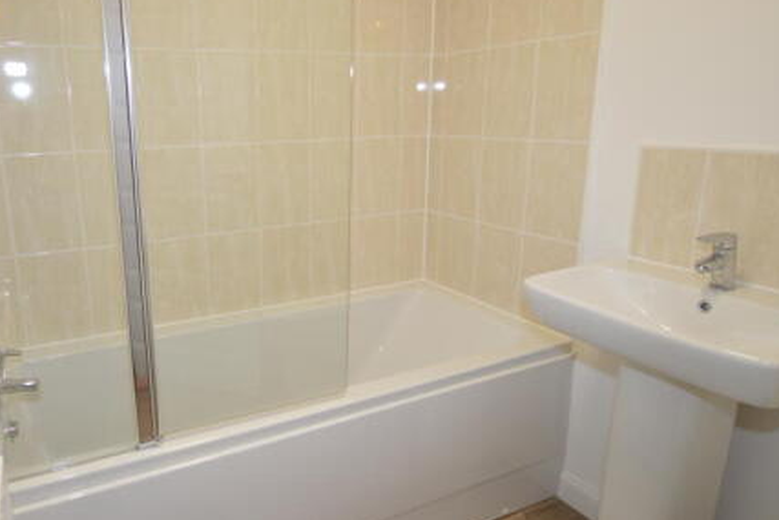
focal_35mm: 23
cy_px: 241
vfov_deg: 55.1
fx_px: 498
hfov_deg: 73.9
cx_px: 263
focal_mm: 10
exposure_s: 1/60
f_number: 3.5
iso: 450
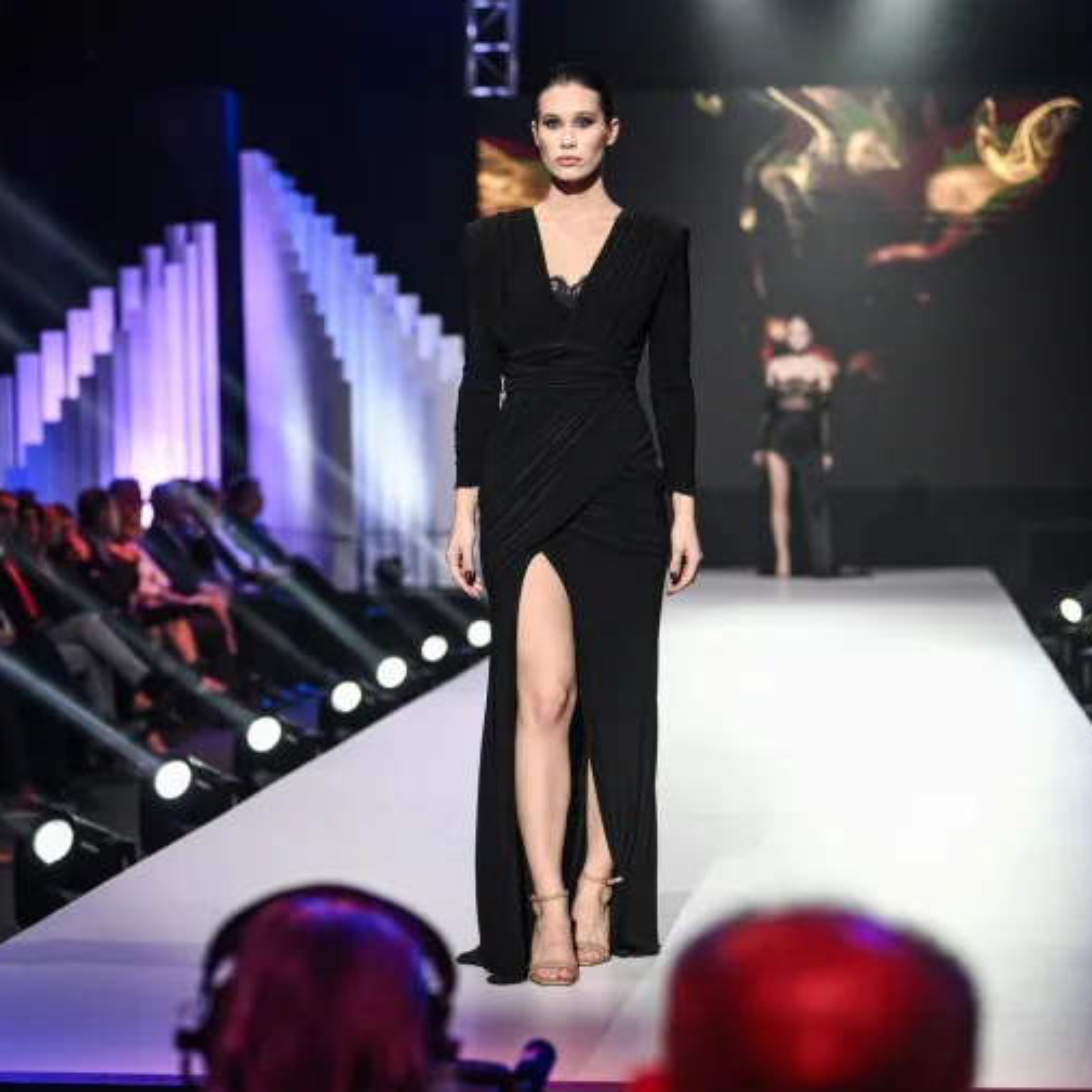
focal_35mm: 105
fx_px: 3747
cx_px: 281
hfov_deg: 16.5
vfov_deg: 16.6
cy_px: 546
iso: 2000
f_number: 2.8
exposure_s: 1/800
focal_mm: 82
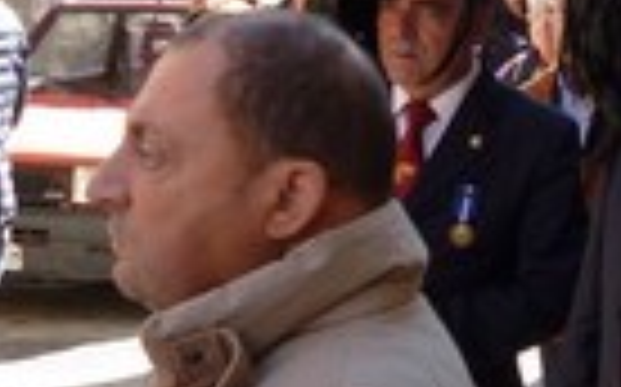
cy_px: 34
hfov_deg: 16.0
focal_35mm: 123
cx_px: 828
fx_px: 2080
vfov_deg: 10.6
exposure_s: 1/100
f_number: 3.3
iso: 100
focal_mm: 5.7
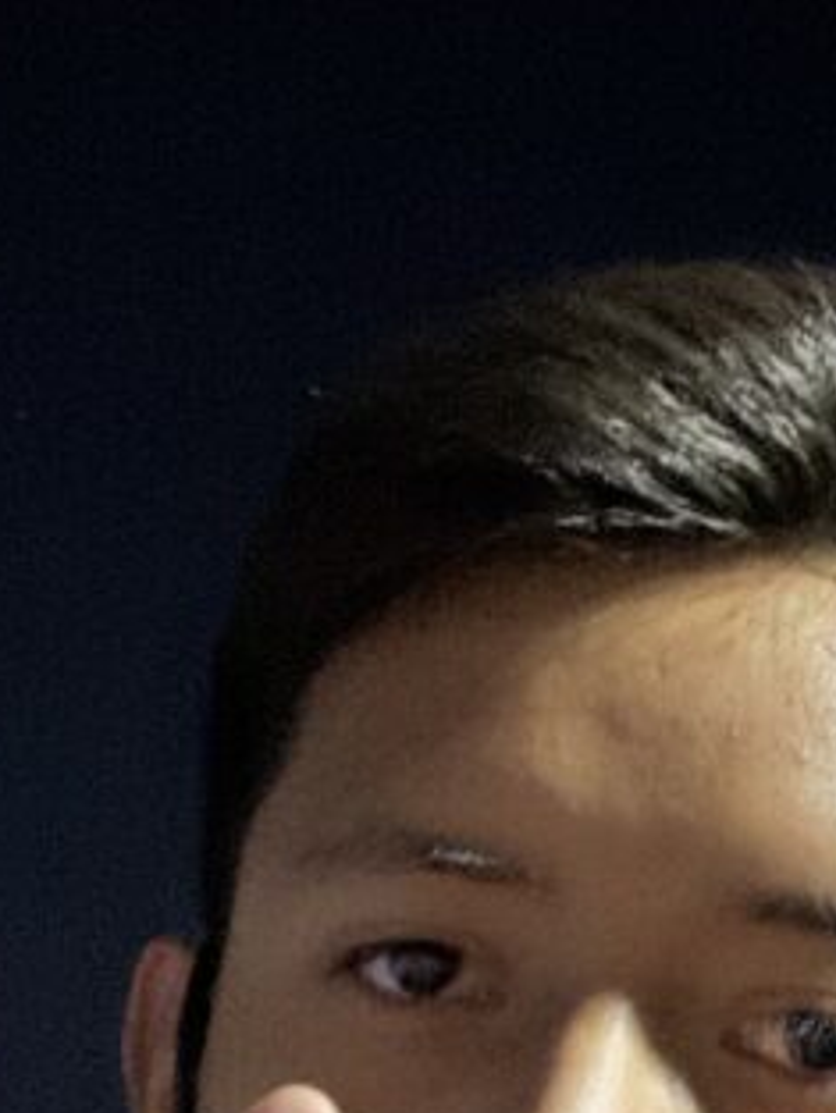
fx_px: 3154
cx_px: 462
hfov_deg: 15.1
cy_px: 1163
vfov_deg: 19.3
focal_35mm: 98
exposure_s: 1/8
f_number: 1.9
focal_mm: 2.69
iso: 640
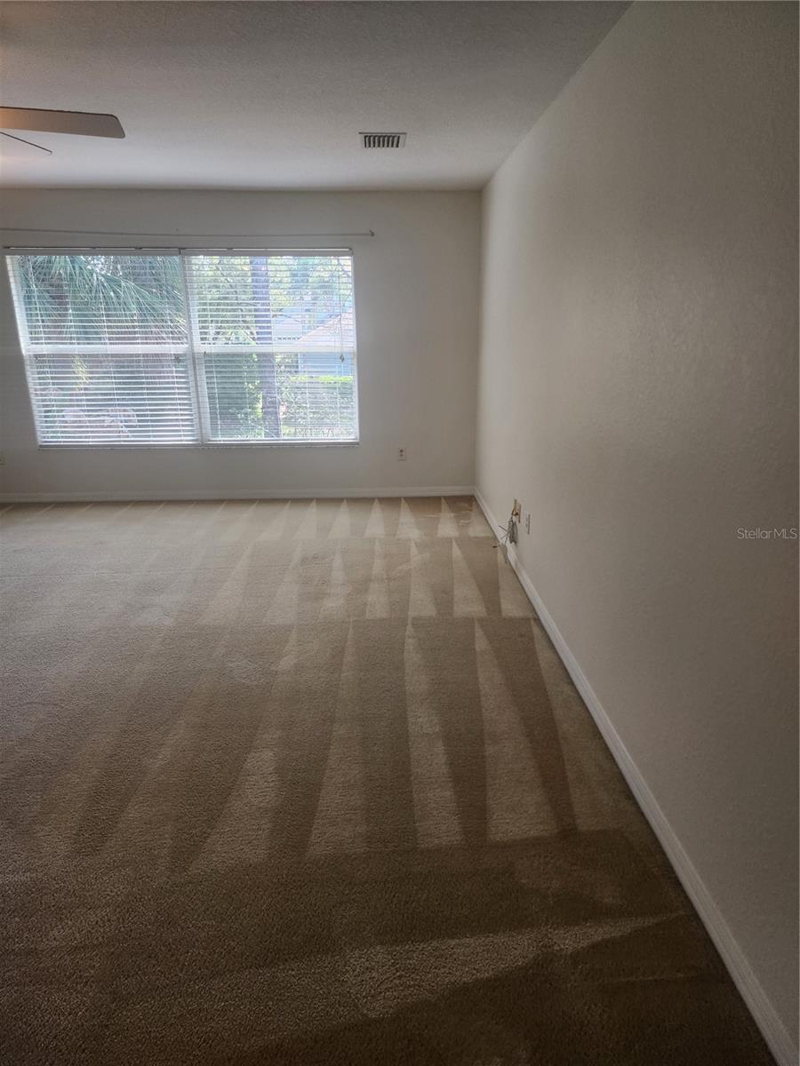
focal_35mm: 23
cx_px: 400
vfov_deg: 73.9
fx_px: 709
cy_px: 533
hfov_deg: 58.9
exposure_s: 1/180
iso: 125
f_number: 1.8
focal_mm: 6.4
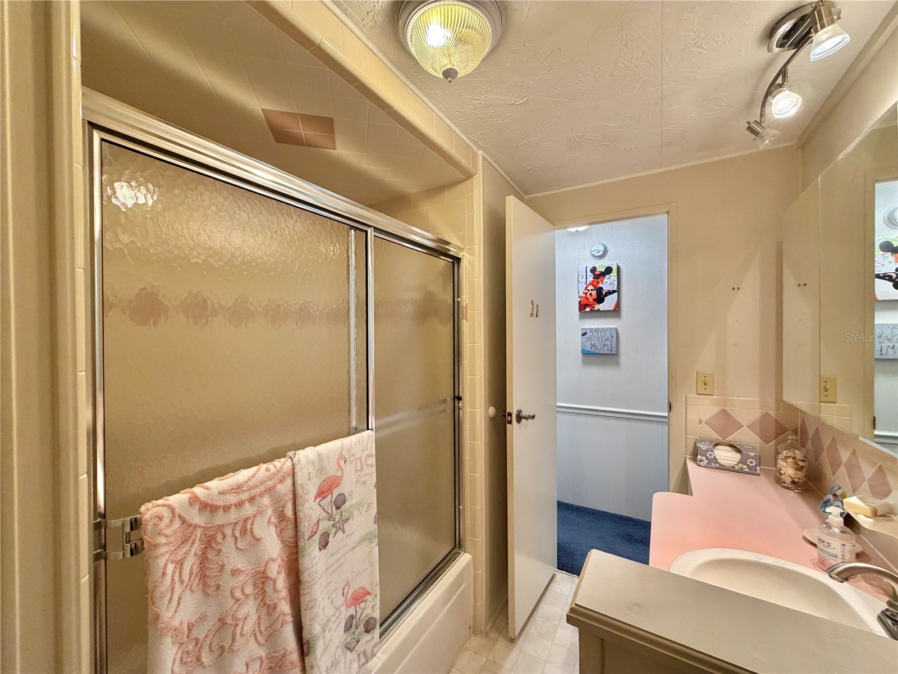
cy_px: 337
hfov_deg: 102.1
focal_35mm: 14
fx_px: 363
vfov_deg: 85.7
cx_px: 449
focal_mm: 2.22
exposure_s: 1/120
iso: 320
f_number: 2.2
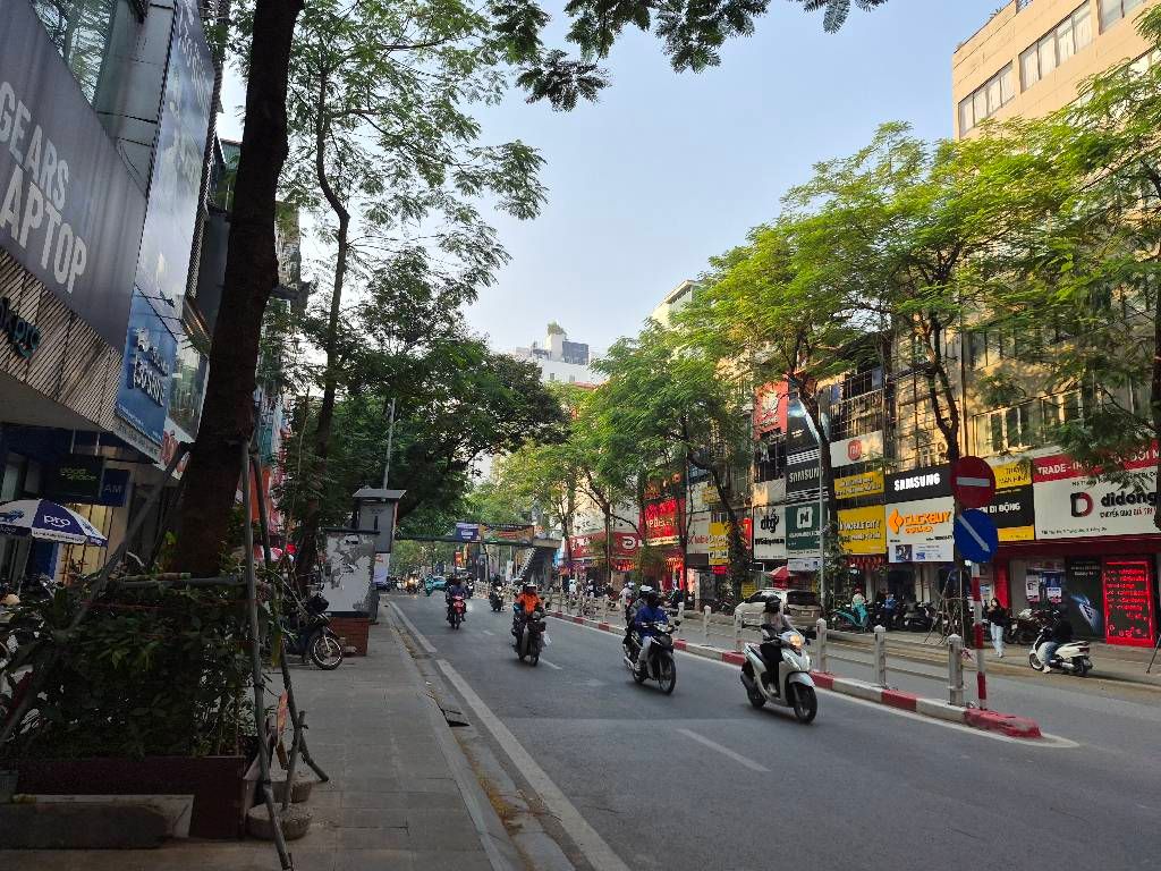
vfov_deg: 58.9
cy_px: 436
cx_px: 580
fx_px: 771
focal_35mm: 23
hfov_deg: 73.9
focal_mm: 5.4
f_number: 1.8
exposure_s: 1/2500
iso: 80
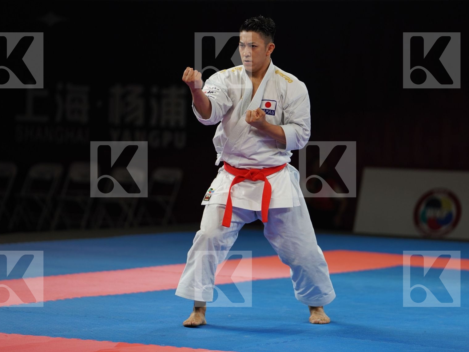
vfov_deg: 8.8
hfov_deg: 11.8
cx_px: 223
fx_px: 2276
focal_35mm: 168
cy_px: 169
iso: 640
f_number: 2.8
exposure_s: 1/500
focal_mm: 148
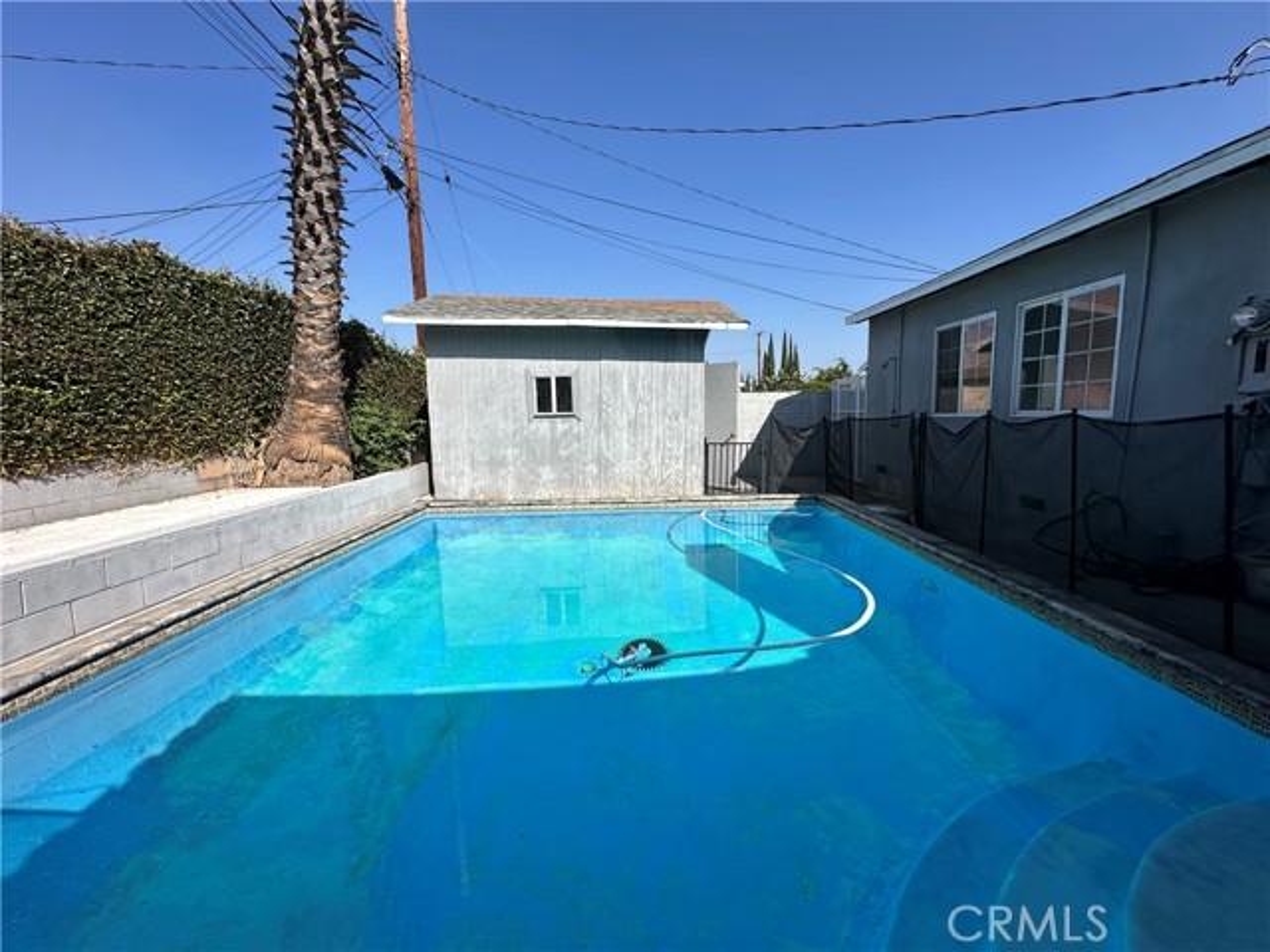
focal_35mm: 14
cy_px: 476
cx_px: 635
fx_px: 514
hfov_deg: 102.1
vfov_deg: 85.7
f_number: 2.2
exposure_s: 1/2959
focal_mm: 2.22
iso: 50
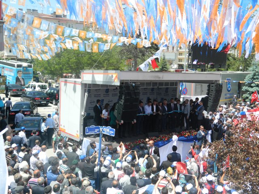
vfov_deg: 35.1
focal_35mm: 41
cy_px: 97
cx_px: 130
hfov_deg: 45.8
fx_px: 307
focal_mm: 7.3
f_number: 3.5
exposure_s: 1/500
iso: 110
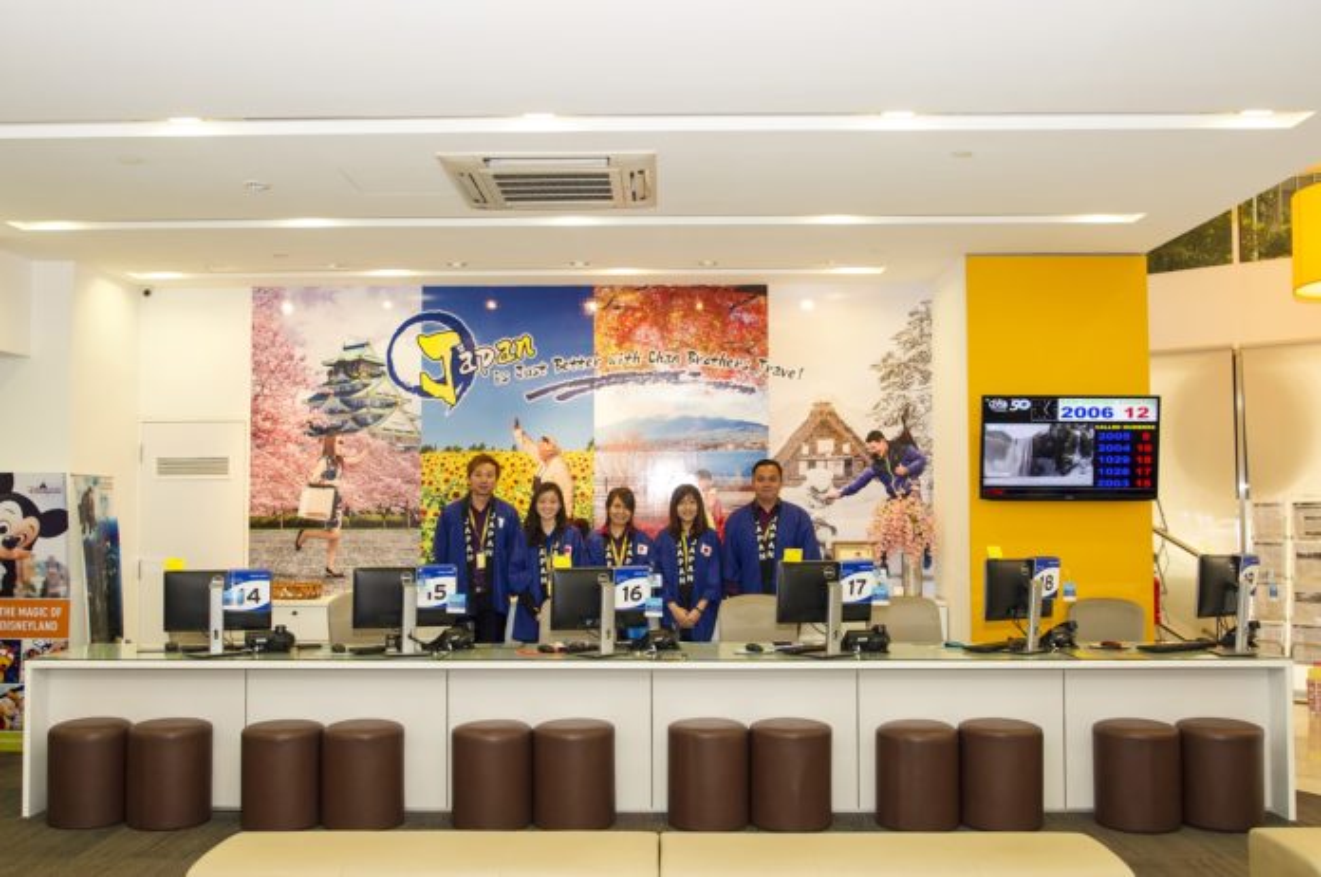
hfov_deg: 62.0
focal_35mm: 30
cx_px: 660
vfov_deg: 43.5
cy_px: 438
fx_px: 1099
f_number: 2
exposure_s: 1/125
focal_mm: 20
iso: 320
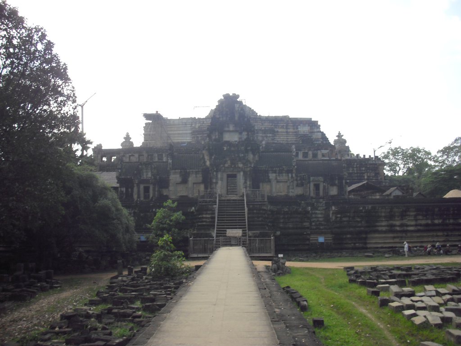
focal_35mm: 38
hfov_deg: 49.0
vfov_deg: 37.7
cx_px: 230
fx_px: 506
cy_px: 173
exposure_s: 1/60
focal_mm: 6.2
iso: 100
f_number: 8
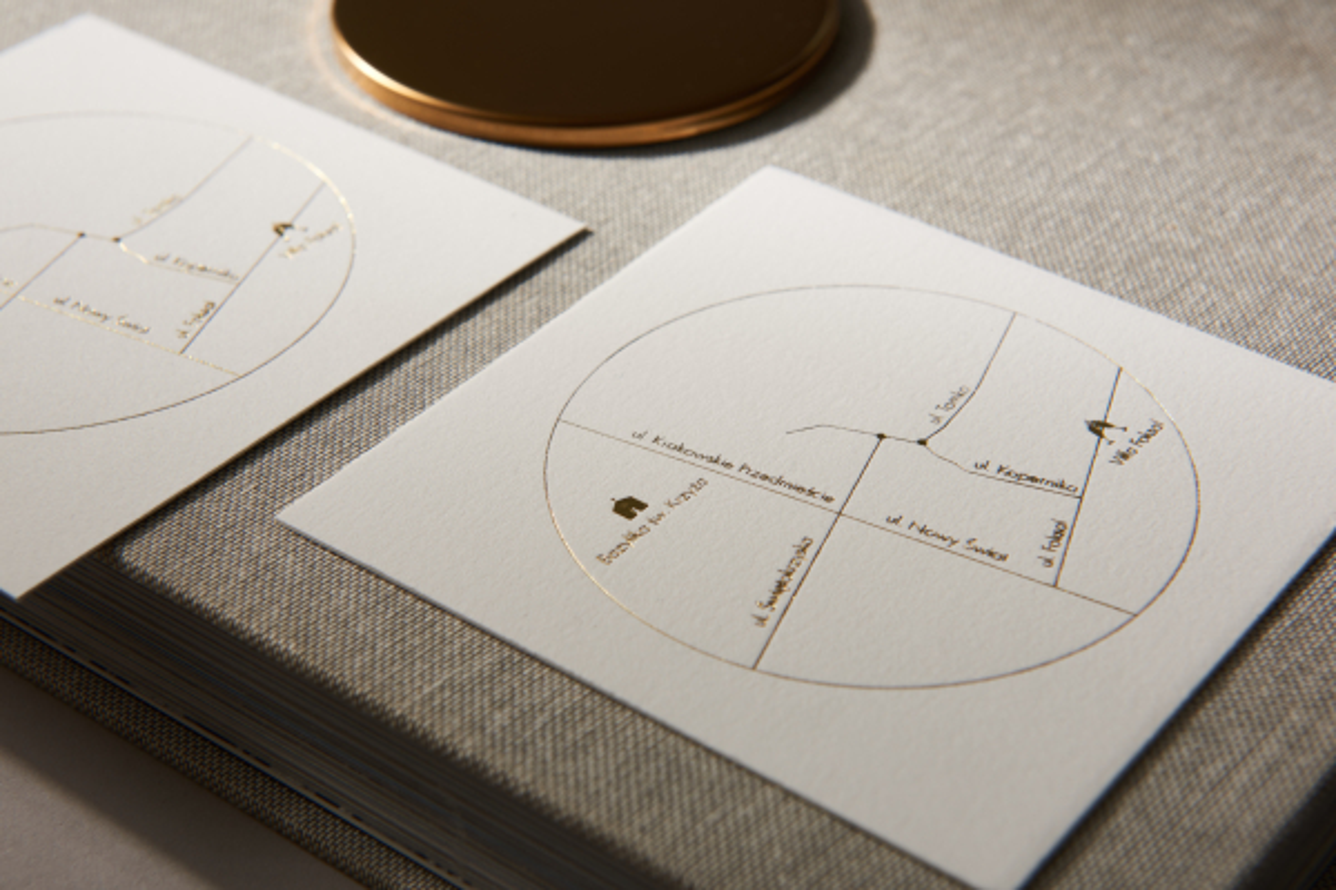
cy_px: 445
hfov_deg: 28.8
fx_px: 2598
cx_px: 668
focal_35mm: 70
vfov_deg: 19.5
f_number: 11
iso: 100
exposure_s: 1/160
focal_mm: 70
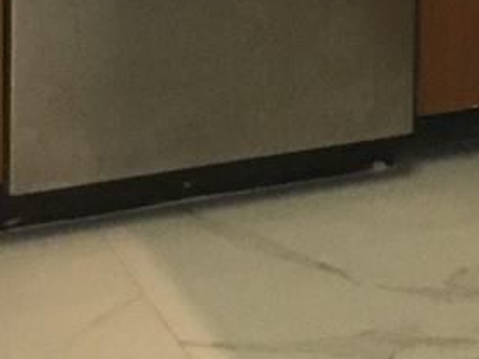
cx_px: 292
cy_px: -532
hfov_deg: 11.1
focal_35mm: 178
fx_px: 2462
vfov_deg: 7.7
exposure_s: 1/30
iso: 125
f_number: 2.4
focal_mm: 3.3
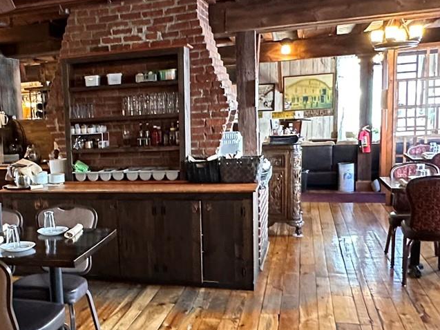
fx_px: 572
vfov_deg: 32.1
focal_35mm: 45
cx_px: 65
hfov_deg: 39.7
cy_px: 202
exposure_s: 1/60
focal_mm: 2.22
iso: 800
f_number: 2.2
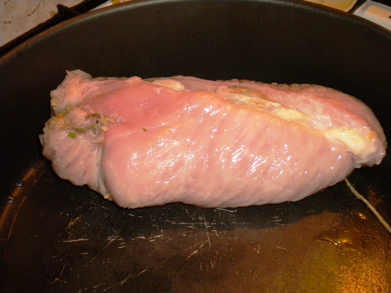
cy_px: 146
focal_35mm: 41
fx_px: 463
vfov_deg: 35.1
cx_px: 196
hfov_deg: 45.8
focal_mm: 7.4
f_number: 4.9
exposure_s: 1/30
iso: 400
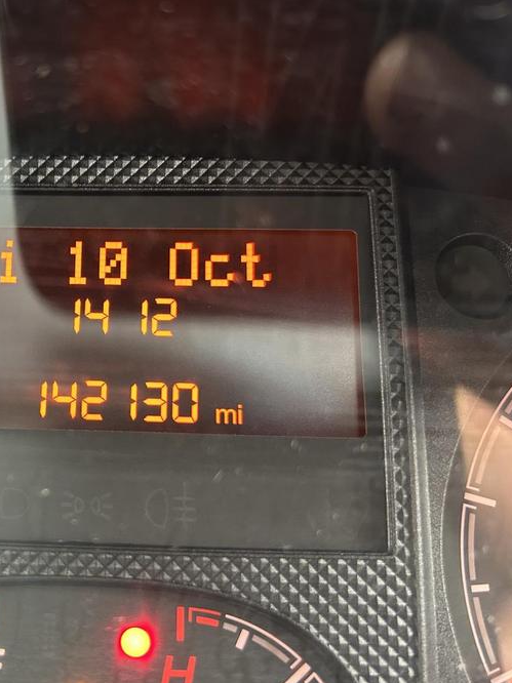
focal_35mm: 35
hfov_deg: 38.4
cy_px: 343
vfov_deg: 52.6
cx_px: 72
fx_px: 691
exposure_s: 1/48
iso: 250
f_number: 1.5
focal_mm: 5.7
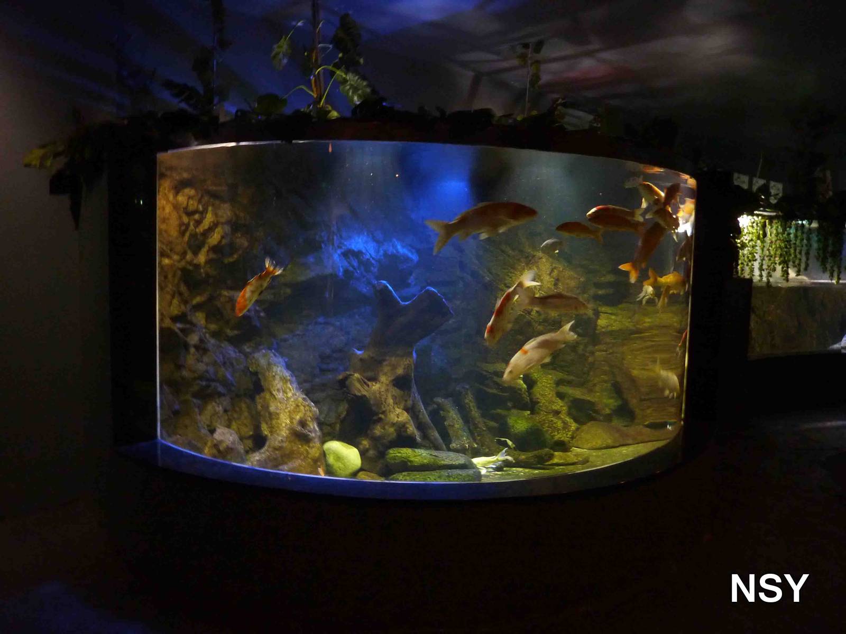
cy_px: 317
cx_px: 423
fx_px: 611
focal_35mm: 25
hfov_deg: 69.4
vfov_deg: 54.9
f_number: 3.3
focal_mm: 4.1
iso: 400
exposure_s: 1/8
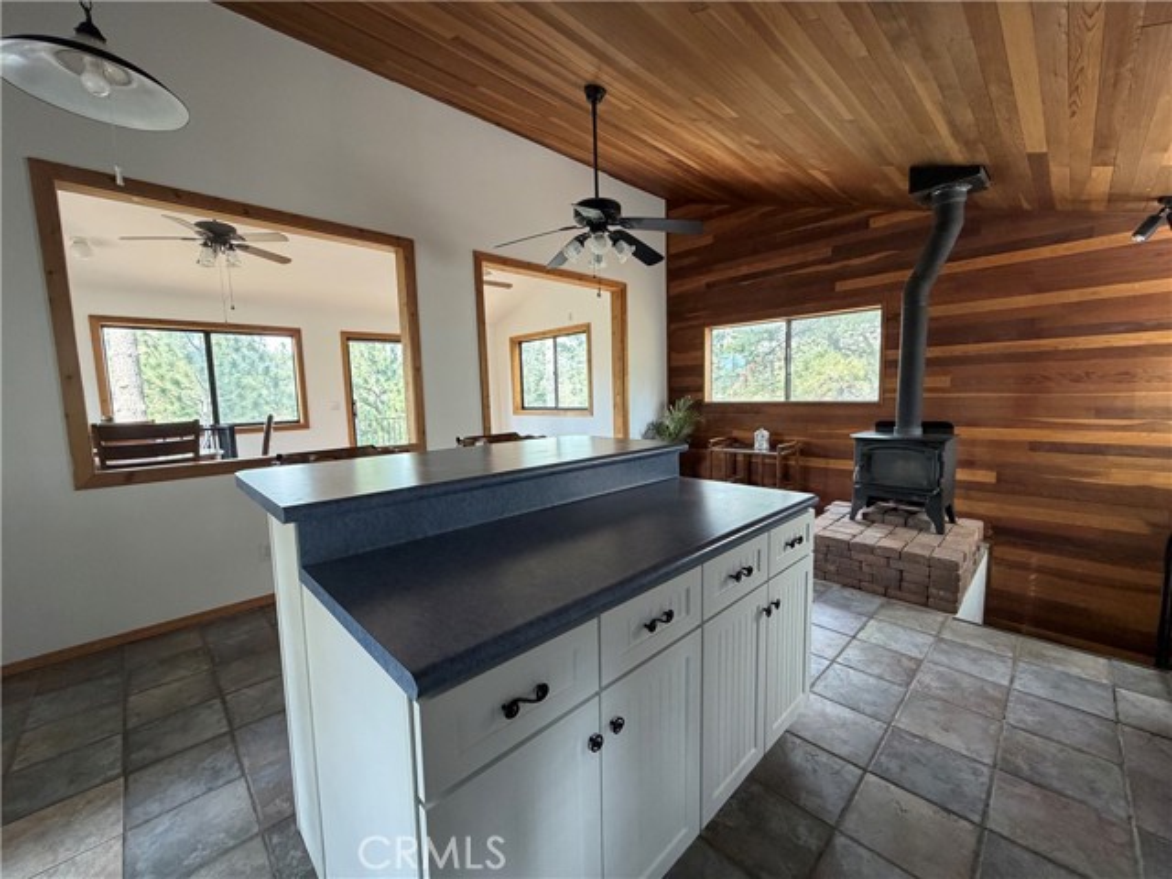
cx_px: 586
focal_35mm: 14
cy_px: 440
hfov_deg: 102.1
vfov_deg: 85.7
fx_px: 474
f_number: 2.2
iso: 320
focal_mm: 2.22
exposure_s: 1/121
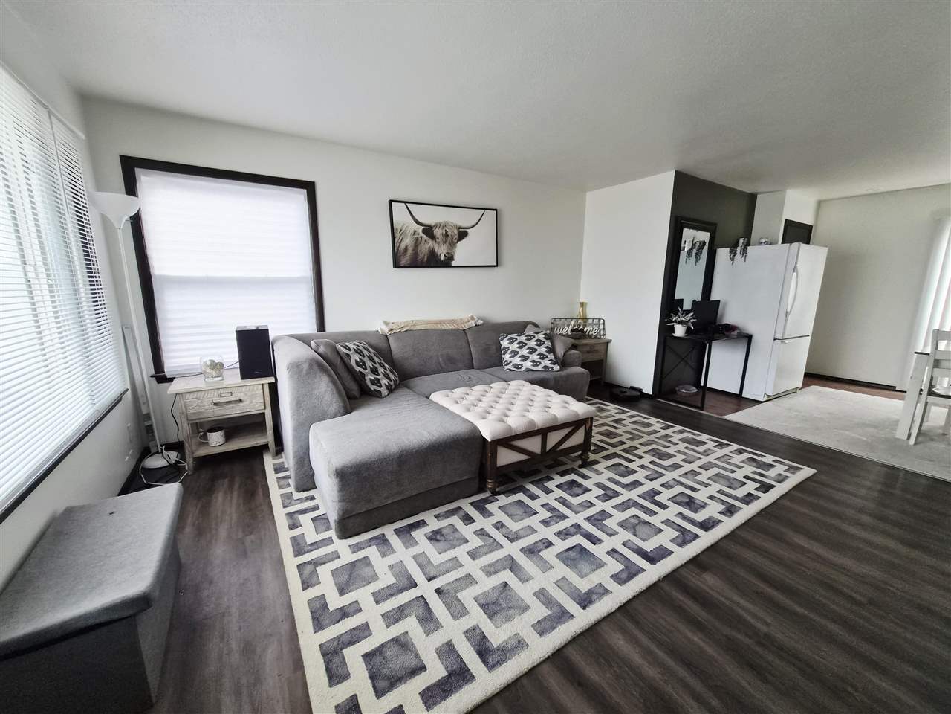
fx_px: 357
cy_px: 357
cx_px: 476
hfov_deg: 106.2
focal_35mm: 13
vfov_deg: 89.9
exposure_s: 1/60.2
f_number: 2.2
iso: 80
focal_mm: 1.7
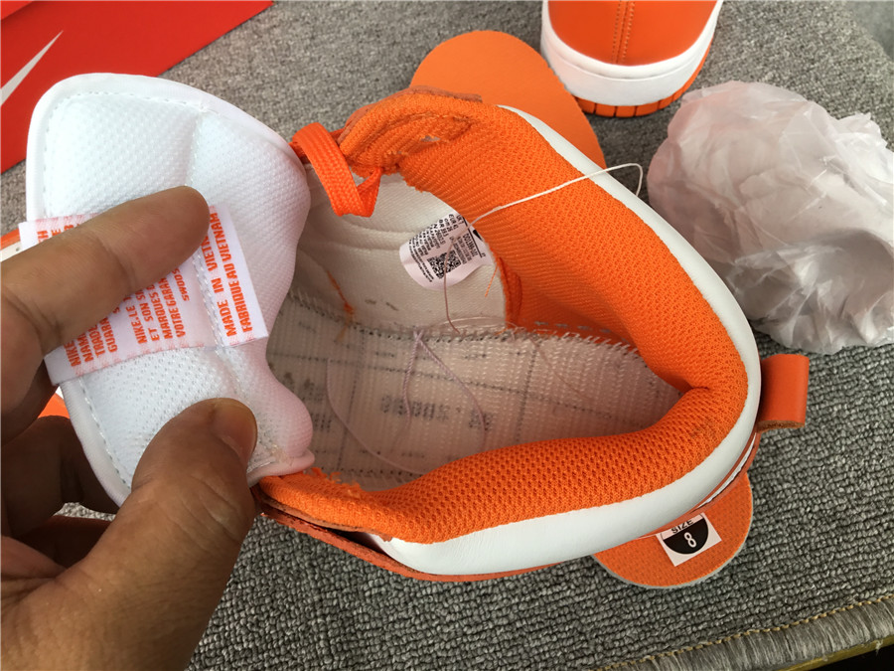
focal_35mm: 31
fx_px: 801
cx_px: 447
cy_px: 336
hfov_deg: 58.4
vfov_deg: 45.4
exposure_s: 1/100
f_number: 2.4
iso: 25
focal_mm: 3.3
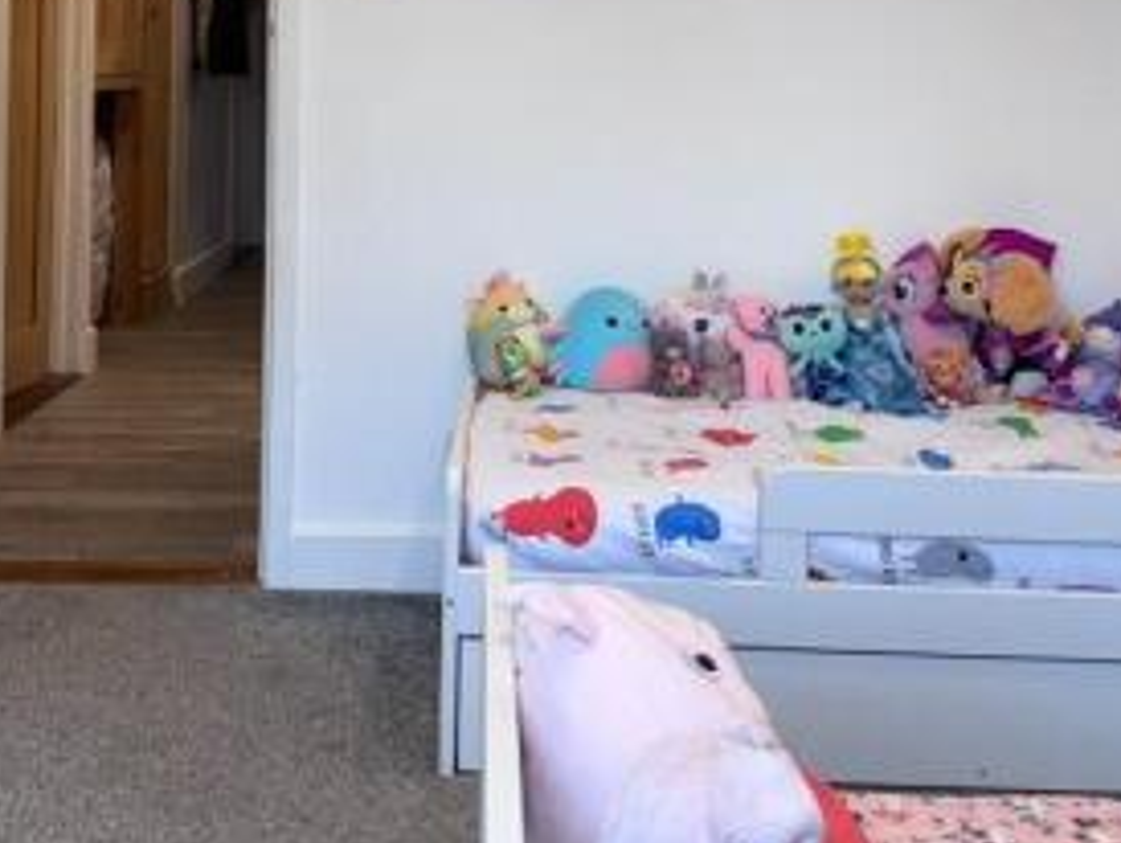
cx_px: 505
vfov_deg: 27.3
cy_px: 47
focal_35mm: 51
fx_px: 1653
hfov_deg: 37.4
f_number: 1.78
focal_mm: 6.76
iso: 100
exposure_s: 1/100
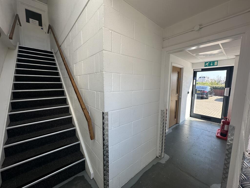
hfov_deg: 102.1
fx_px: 101
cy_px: 94
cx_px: 125
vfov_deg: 85.7
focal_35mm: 14
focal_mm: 2.22
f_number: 2.2
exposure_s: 1/273
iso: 40
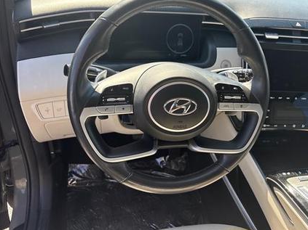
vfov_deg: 45.3
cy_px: 102
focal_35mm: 31
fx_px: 276
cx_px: 181
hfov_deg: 58.0
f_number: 1.6
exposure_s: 1/379
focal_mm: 5.96
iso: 64
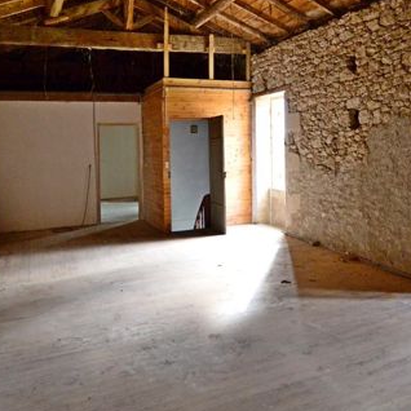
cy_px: 129
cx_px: 258
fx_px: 436
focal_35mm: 32
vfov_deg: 49.4
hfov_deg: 49.9
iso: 1600
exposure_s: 1/60
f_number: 3.5
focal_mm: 11.5
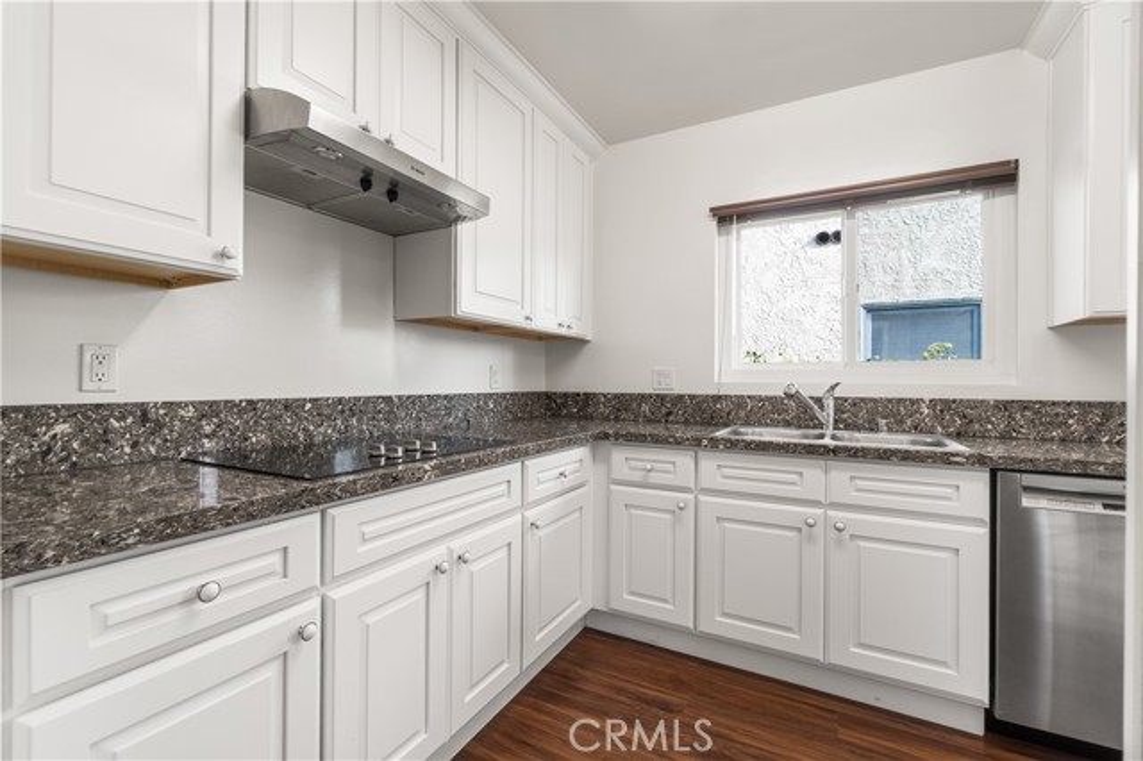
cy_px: 380
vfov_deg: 77.3
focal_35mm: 15
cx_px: 572
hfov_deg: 100.4
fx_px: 476
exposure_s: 1/3
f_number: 8
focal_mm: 10
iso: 100
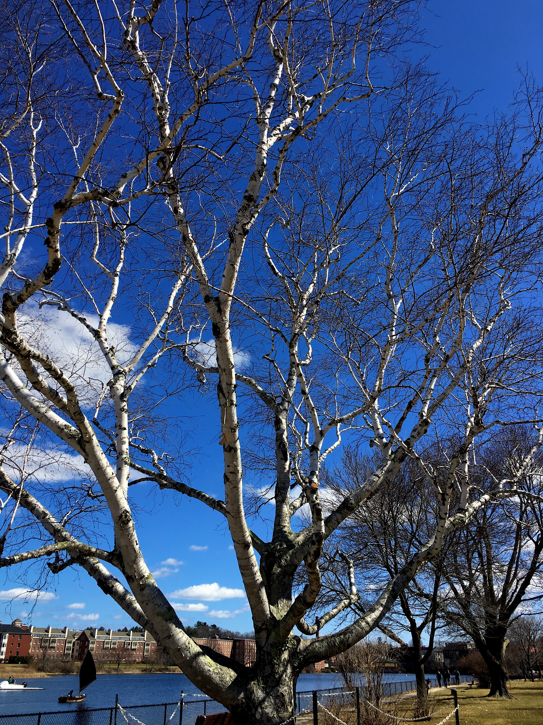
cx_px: 272
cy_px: 362
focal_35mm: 29
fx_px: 607
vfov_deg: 61.7
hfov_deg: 48.2
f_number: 2.2
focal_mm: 4.15
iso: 25
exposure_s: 1/1709
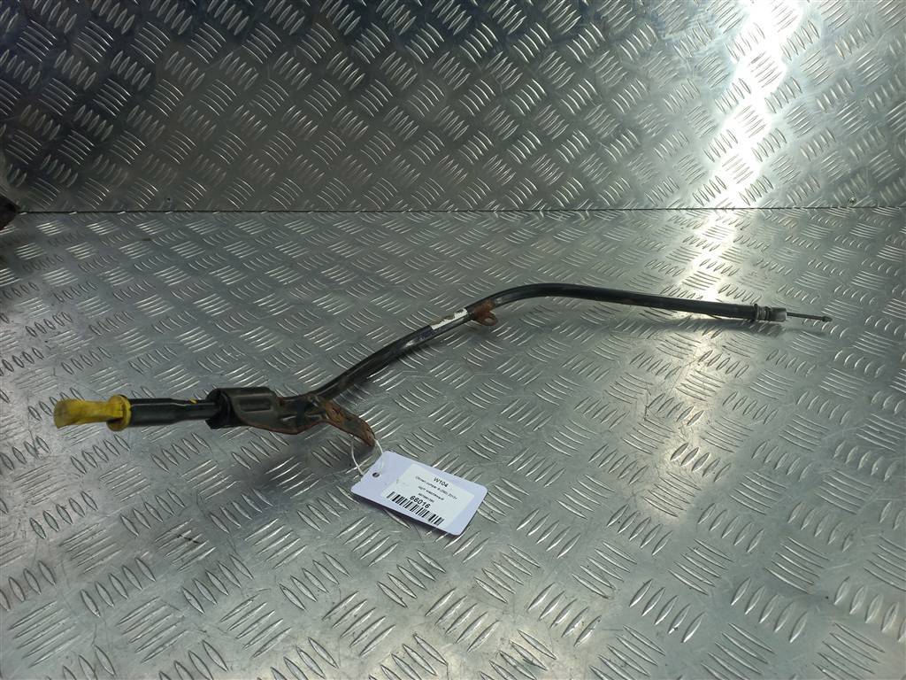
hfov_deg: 69.4
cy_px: 340
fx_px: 654
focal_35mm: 25
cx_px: 453
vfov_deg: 54.9
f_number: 1.8
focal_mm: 4.6
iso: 40
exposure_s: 1/50
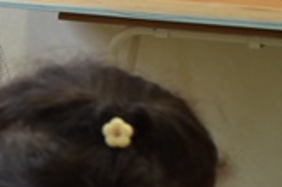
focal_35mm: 176
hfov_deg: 11.4
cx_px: -70
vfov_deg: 7.8
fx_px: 1377
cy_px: 135
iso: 400
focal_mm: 32
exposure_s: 1/100
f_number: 5.6
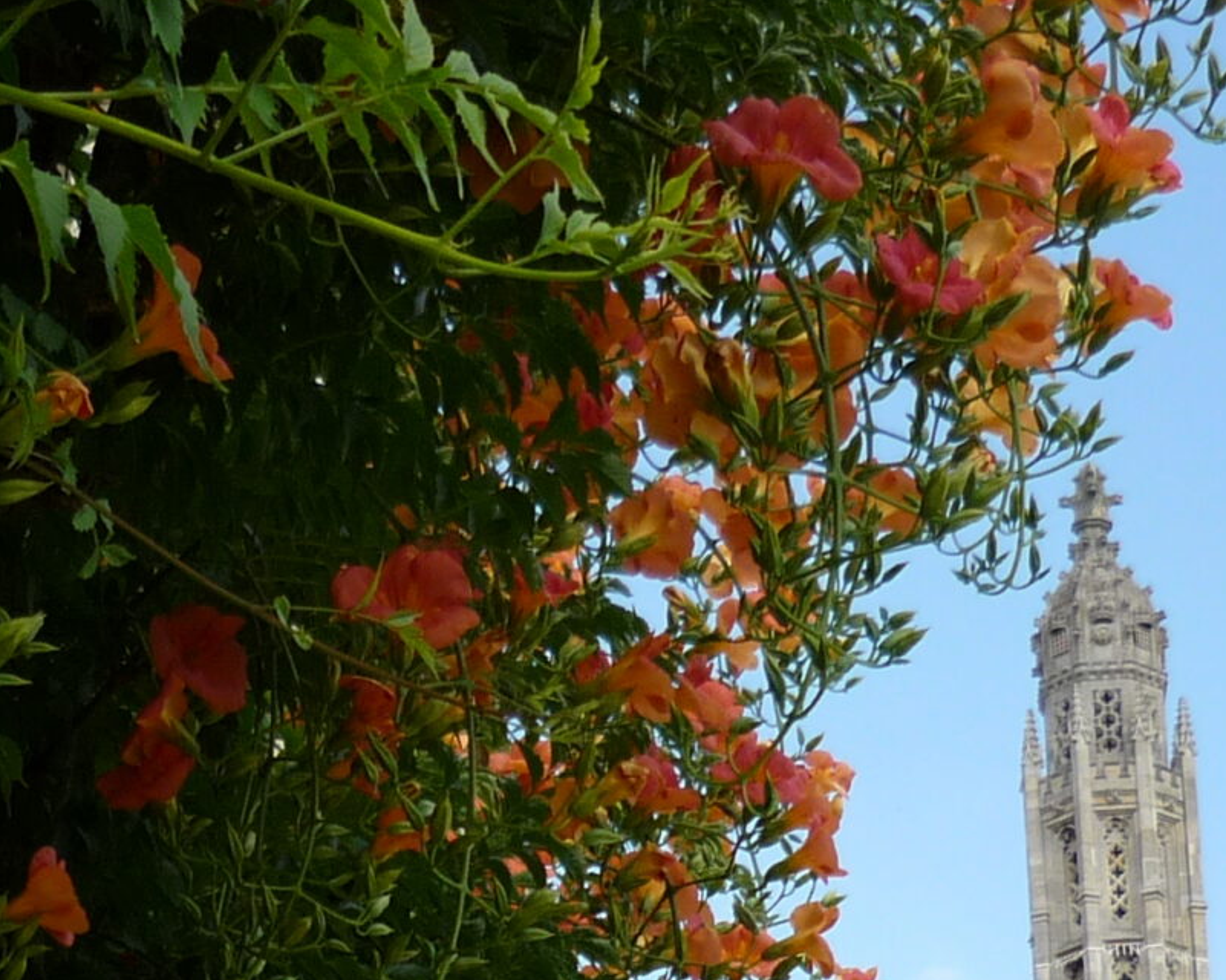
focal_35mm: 103
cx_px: 266
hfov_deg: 18.5
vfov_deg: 14.3
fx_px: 3736
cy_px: 1280
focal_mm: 5.5
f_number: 2.8
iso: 100
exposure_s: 1/640
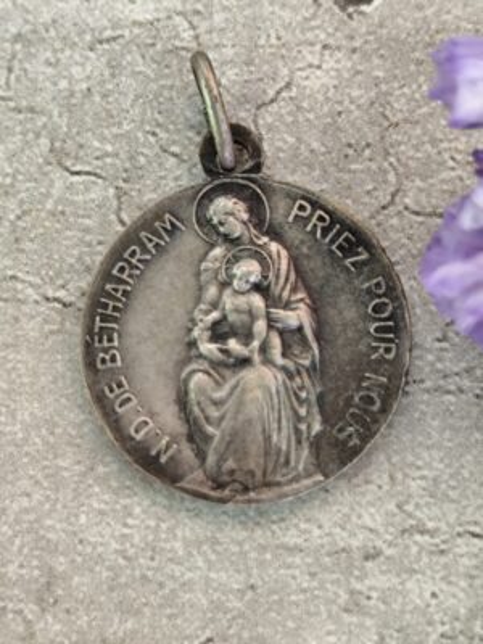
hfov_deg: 15.9
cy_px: 322
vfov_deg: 21.1
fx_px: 1730
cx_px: 242
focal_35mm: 93
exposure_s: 1/25
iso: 400
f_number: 1.65
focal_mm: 6.19
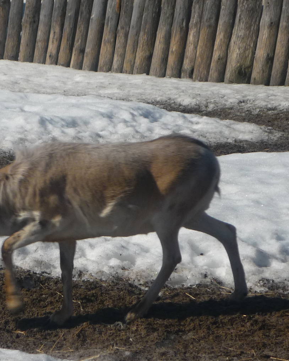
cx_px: 62
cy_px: 192
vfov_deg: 9.9
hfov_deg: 7.9
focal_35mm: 195
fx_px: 2084
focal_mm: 16.5
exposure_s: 1/125
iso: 100
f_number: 14
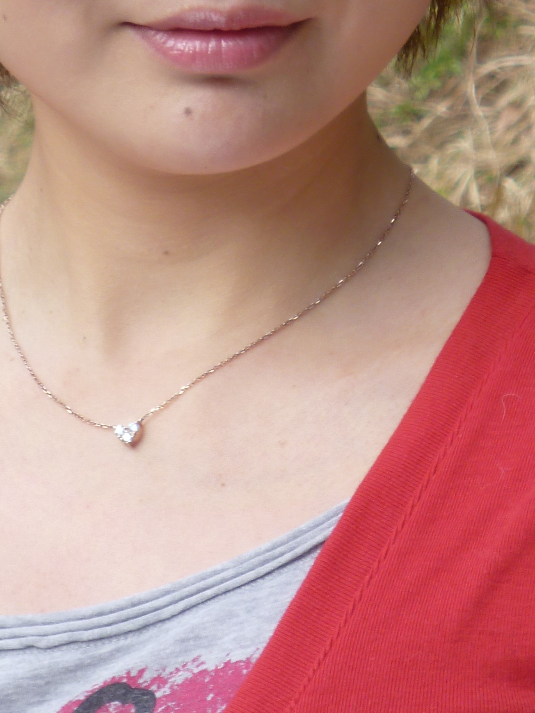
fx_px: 5688
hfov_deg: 5.4
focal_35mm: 276
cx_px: 156
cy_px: 23
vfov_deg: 7.2
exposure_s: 1/100
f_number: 5.9
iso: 100
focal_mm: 21.5
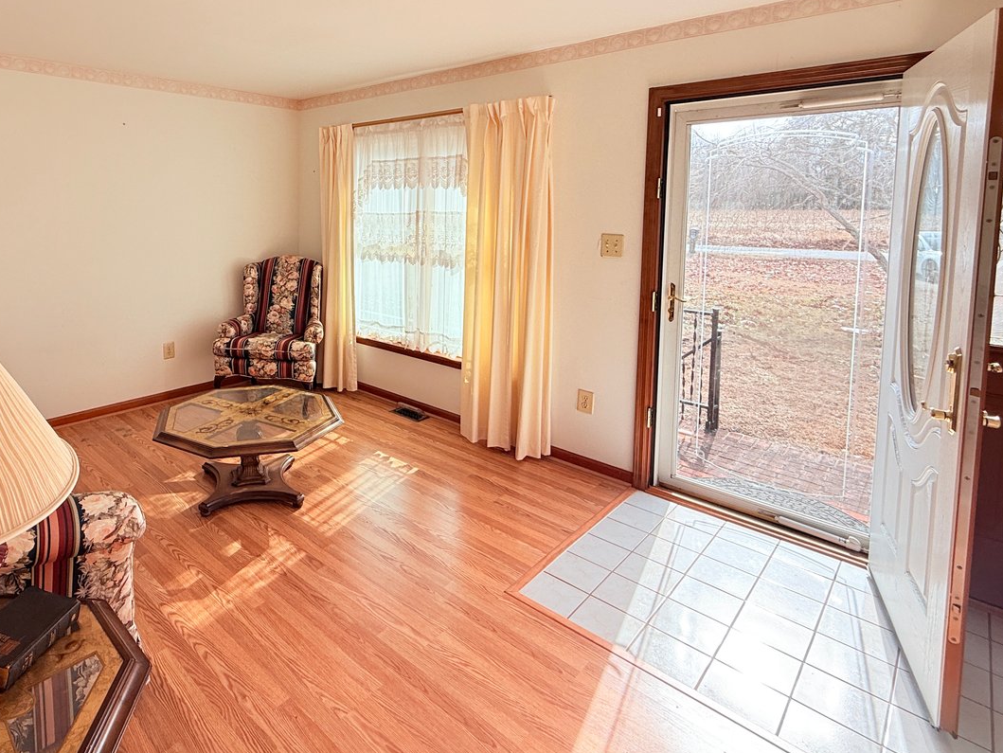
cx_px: 323
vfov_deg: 64.1
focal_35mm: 20
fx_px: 580
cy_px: 242
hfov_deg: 78.7
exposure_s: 1/266
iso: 50
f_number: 2.2
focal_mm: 2.22
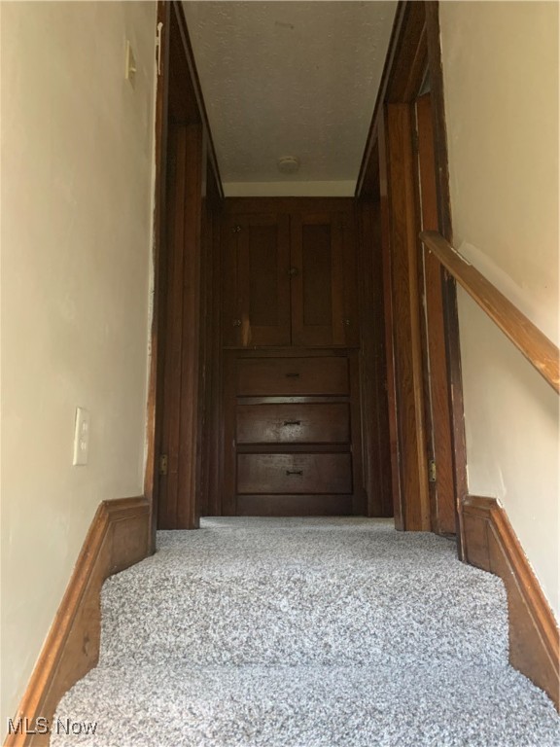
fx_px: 561
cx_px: 280
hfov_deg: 53.1
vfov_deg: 67.3
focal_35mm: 26
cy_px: 374
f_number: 1.8
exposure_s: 1/40
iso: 400
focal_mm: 4.25
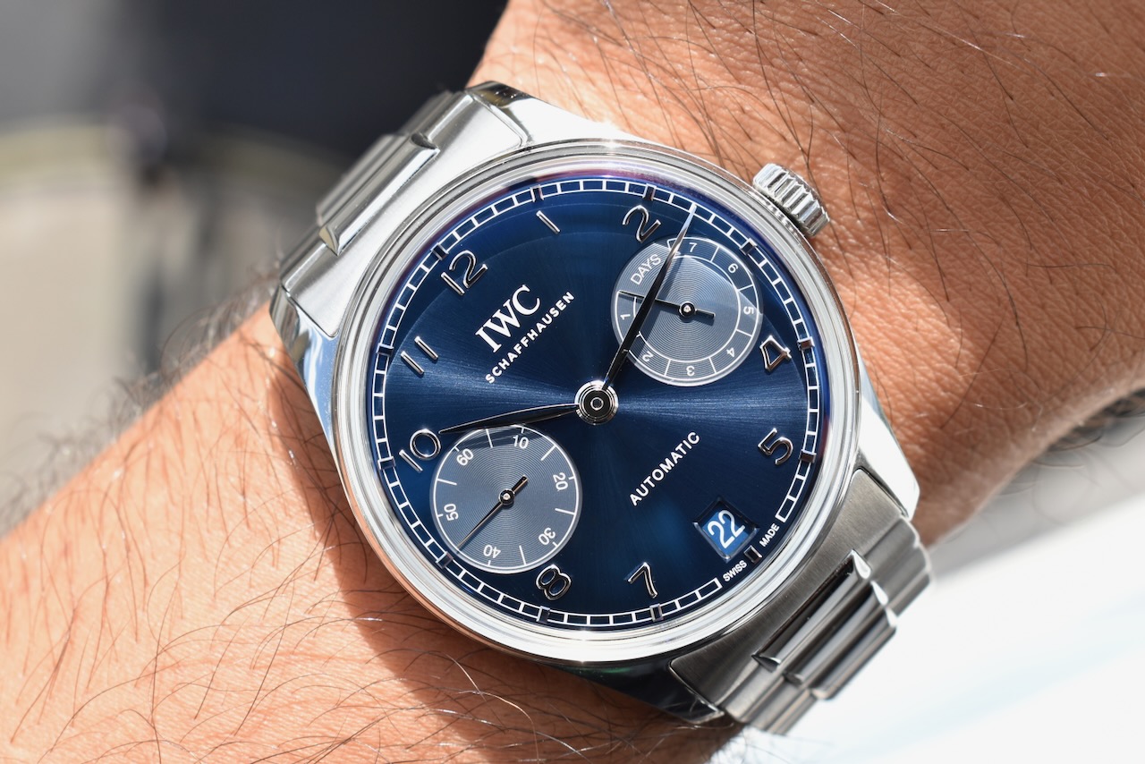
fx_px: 2147
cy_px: 382
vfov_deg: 20.2
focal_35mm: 68
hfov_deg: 29.9
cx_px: 572
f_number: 8
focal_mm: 45
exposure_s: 1/250
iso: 320
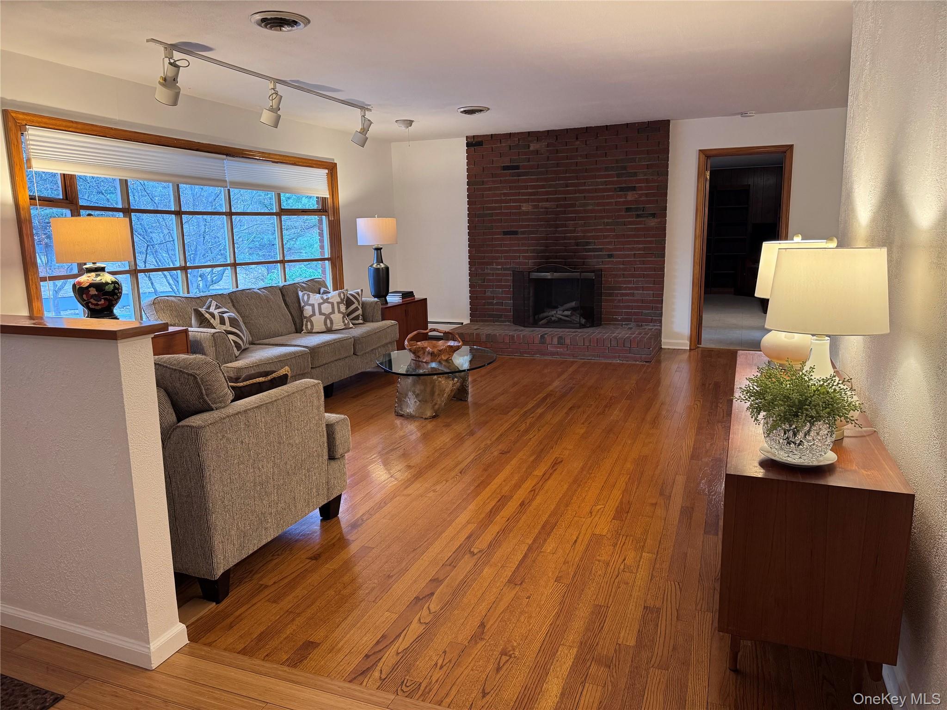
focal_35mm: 24
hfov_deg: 71.6
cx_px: 474
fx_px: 657
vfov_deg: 56.8
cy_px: 355
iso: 250
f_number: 1.78
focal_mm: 6.76
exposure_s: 1/60
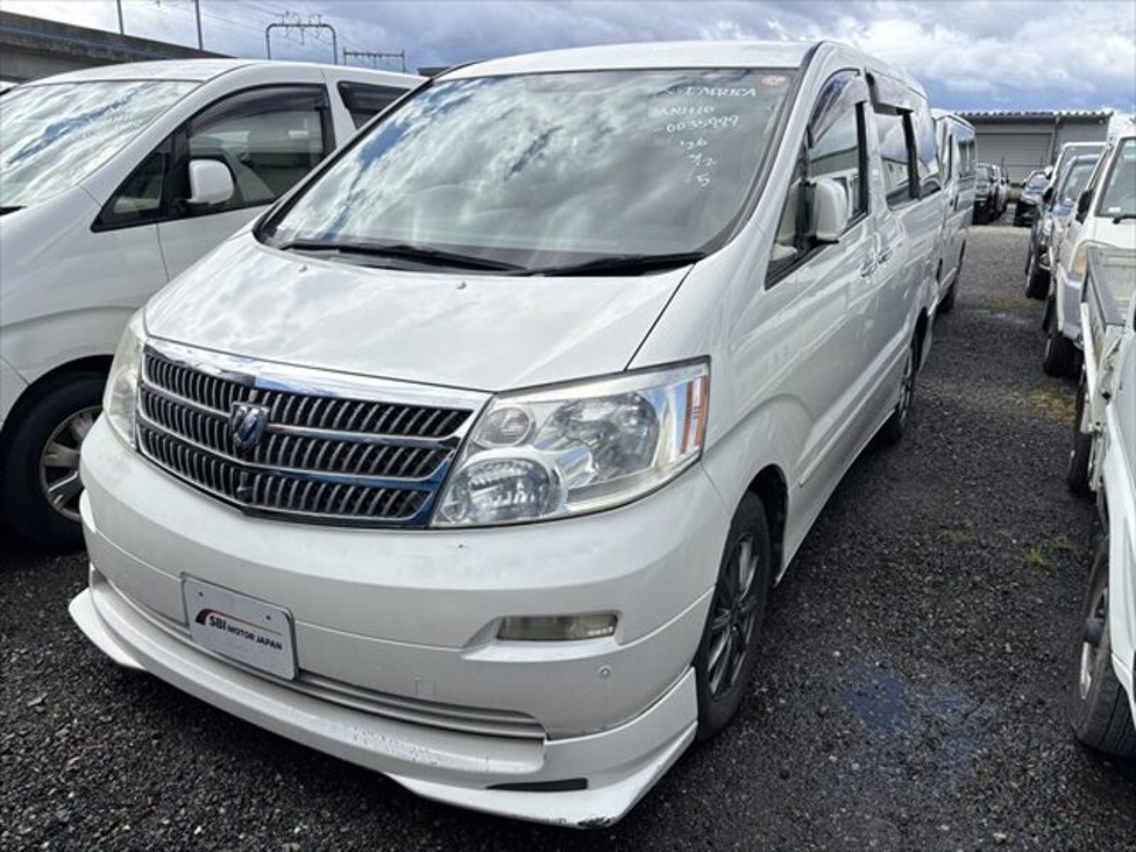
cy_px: 426
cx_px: 568
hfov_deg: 67.3
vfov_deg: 53.1
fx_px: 853
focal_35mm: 26
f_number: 1.6
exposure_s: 1/3106
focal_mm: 5.96
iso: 50
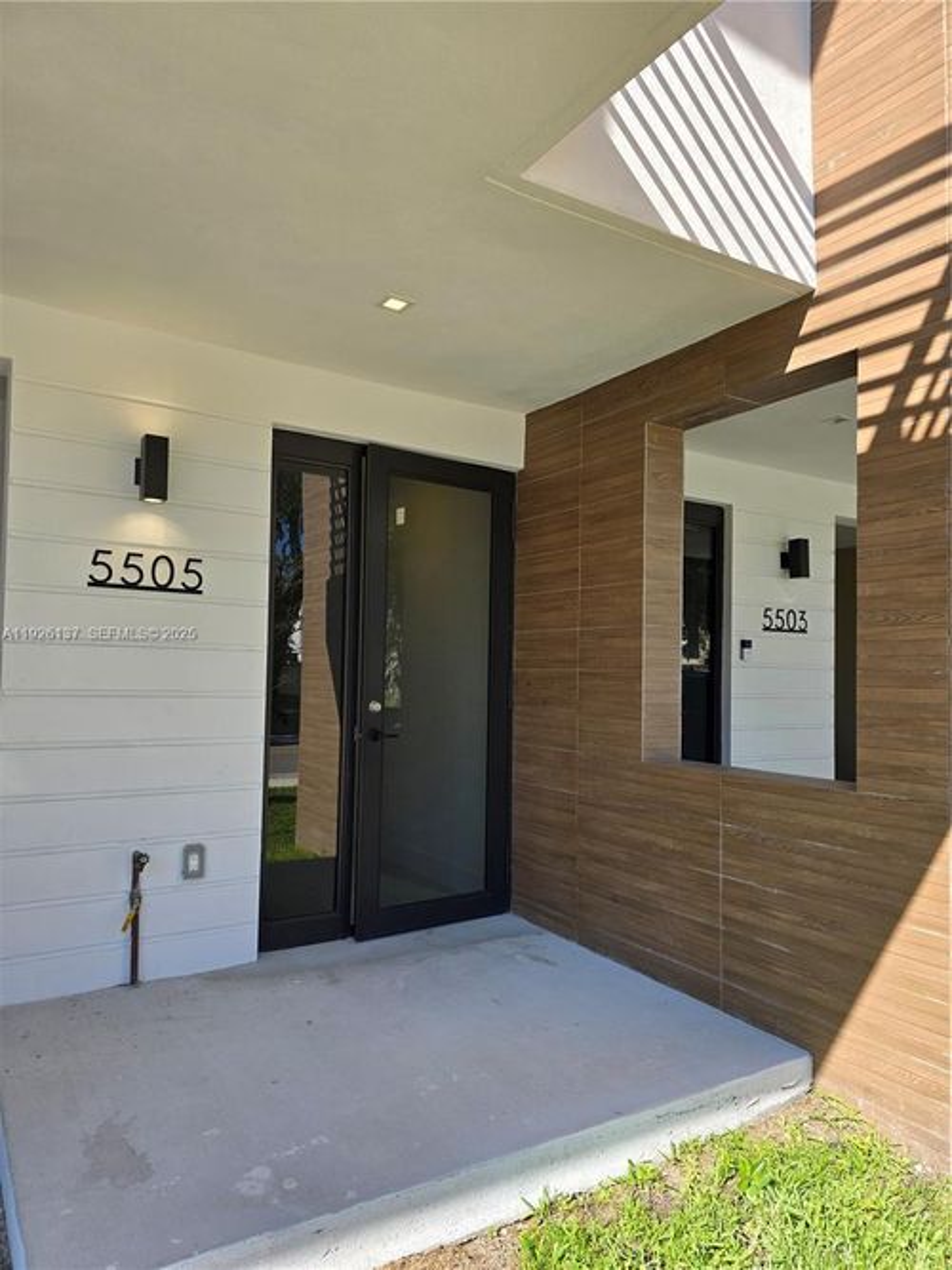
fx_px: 844
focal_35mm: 23
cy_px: 635
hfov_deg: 58.9
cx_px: 476
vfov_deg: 73.9
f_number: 1.7
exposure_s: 1/358
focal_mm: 6.3
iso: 12
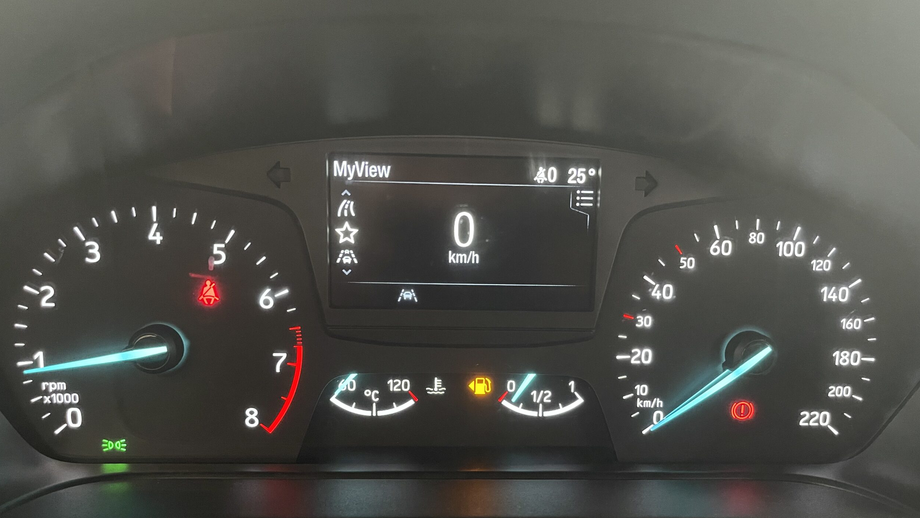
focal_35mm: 28
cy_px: 342
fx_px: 683
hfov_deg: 67.9
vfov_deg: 41.0
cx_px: 460
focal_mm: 5.1
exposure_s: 1/29
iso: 640
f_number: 1.6
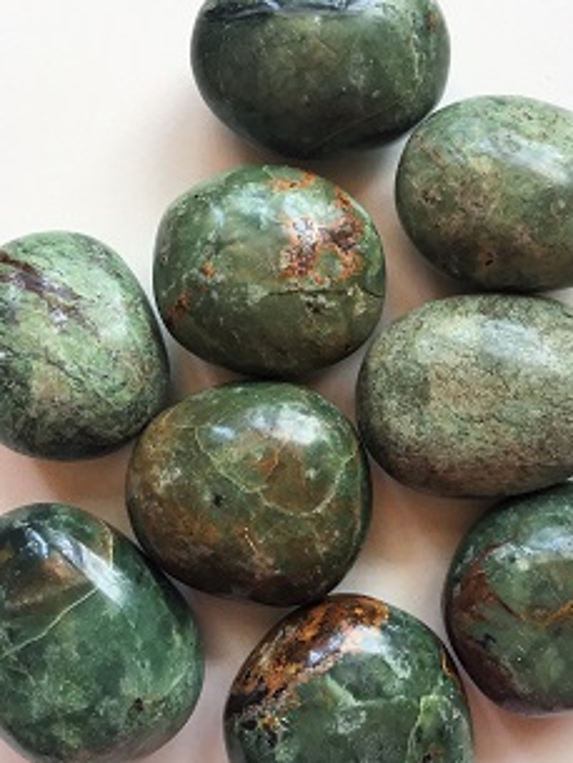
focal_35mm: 38
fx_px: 838
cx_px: 335
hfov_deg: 37.6
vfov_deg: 49.0
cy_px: 393
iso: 32
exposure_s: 1/30
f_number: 2.2
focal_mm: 4.15
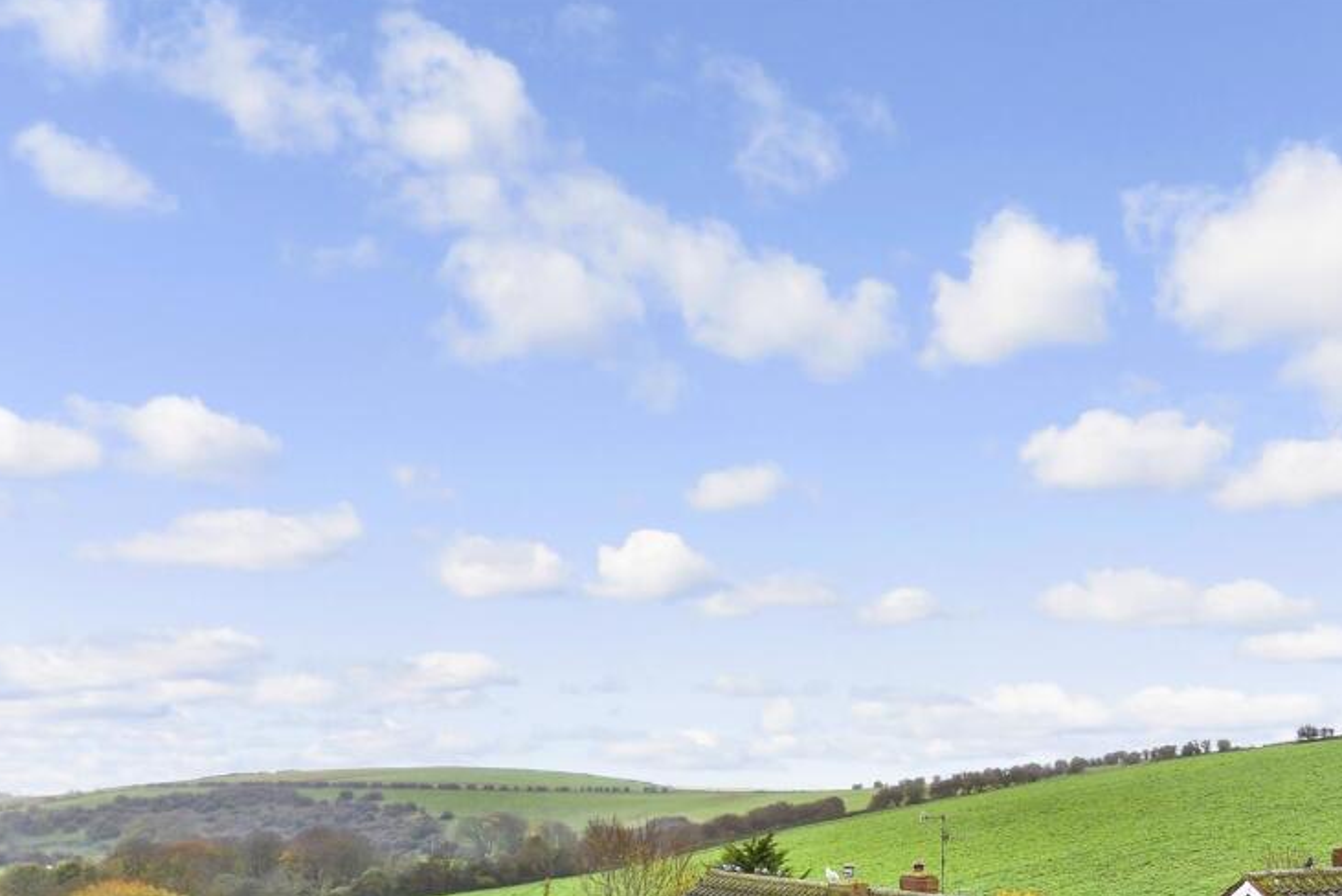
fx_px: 1566
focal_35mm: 42
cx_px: 881
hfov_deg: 45.8
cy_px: 616
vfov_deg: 31.6
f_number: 8
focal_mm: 20
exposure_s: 1/160
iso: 200
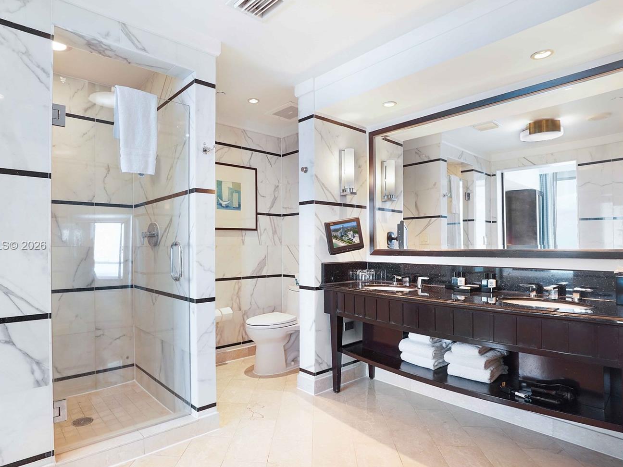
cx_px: 281
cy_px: 246
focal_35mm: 19
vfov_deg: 68.6
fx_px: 342
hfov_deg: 84.4
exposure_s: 1/160
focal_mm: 16
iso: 400
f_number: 4.5
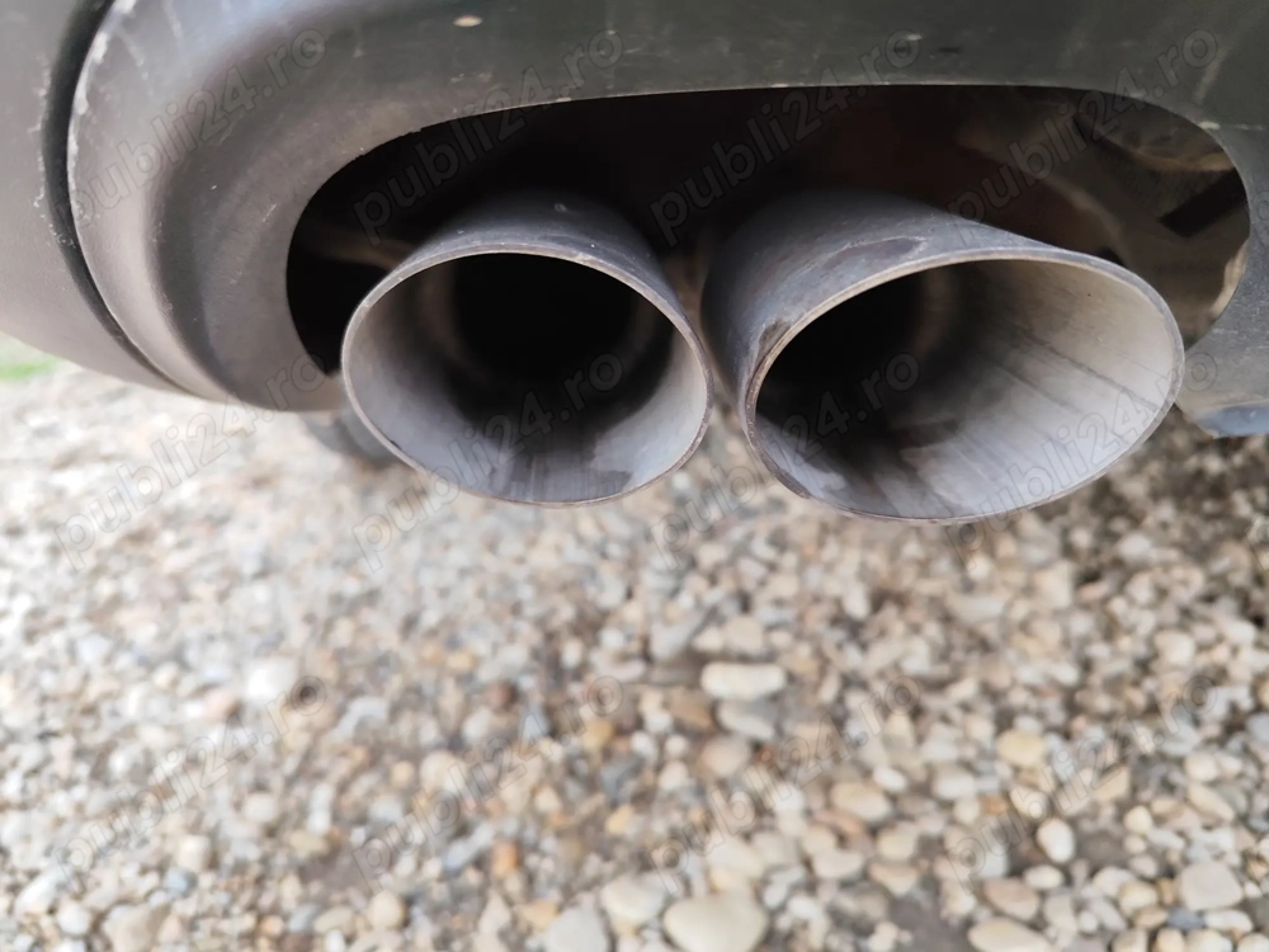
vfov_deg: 58.9
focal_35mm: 23
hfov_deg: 73.9
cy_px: 476
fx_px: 843
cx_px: 634
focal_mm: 6.14
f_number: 1.65
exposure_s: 1/50
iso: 160
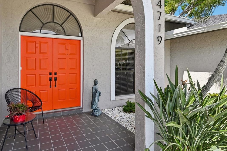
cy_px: 67
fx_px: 132
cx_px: 92
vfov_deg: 59.3
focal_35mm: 21
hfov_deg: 80.3
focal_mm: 14
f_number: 8
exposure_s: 1/400
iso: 400
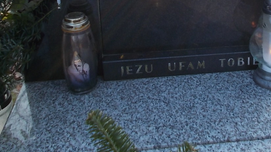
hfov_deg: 37.5
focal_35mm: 55
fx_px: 395
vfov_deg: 20.3
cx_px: 174
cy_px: -34
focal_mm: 4.6
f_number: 3.2
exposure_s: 1/125
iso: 80
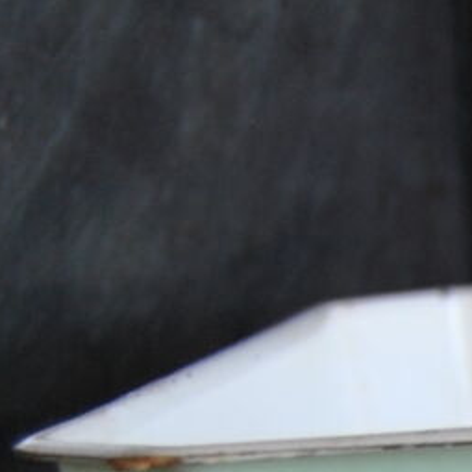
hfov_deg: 7.3
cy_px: 1005
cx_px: 1181
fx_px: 3444
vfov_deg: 7.5
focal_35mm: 223
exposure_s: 1/60
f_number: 3.8
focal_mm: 23
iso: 200
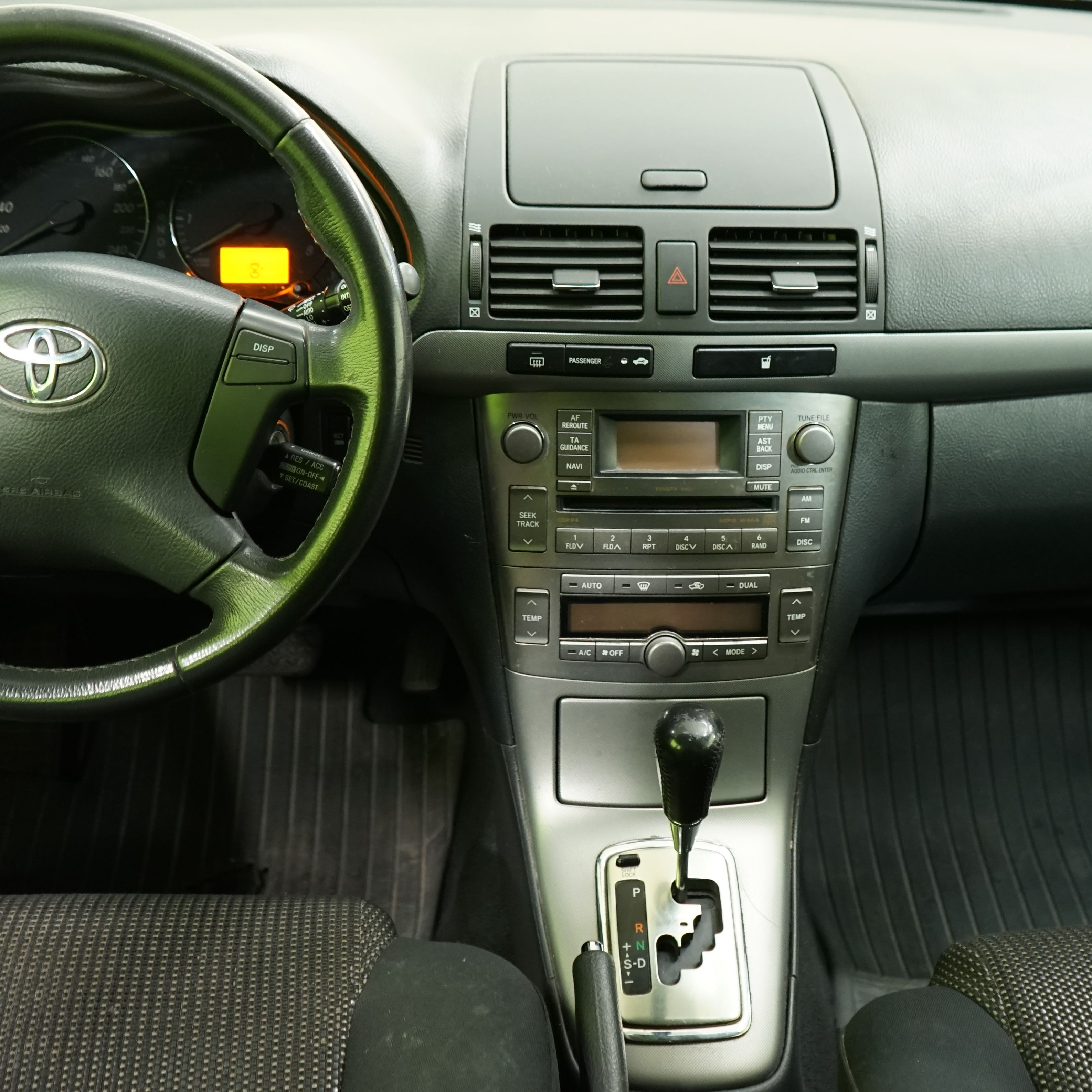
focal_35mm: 45
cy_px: 453
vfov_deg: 37.4
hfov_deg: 37.4
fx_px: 1606
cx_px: 649
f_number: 3.5
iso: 1250
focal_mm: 28
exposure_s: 1/20
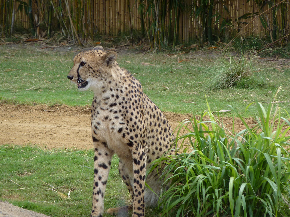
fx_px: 2513
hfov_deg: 6.6
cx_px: 145
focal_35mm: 300
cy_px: 108
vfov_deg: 5.0
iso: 125
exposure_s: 1/125
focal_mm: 49.2
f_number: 4.9
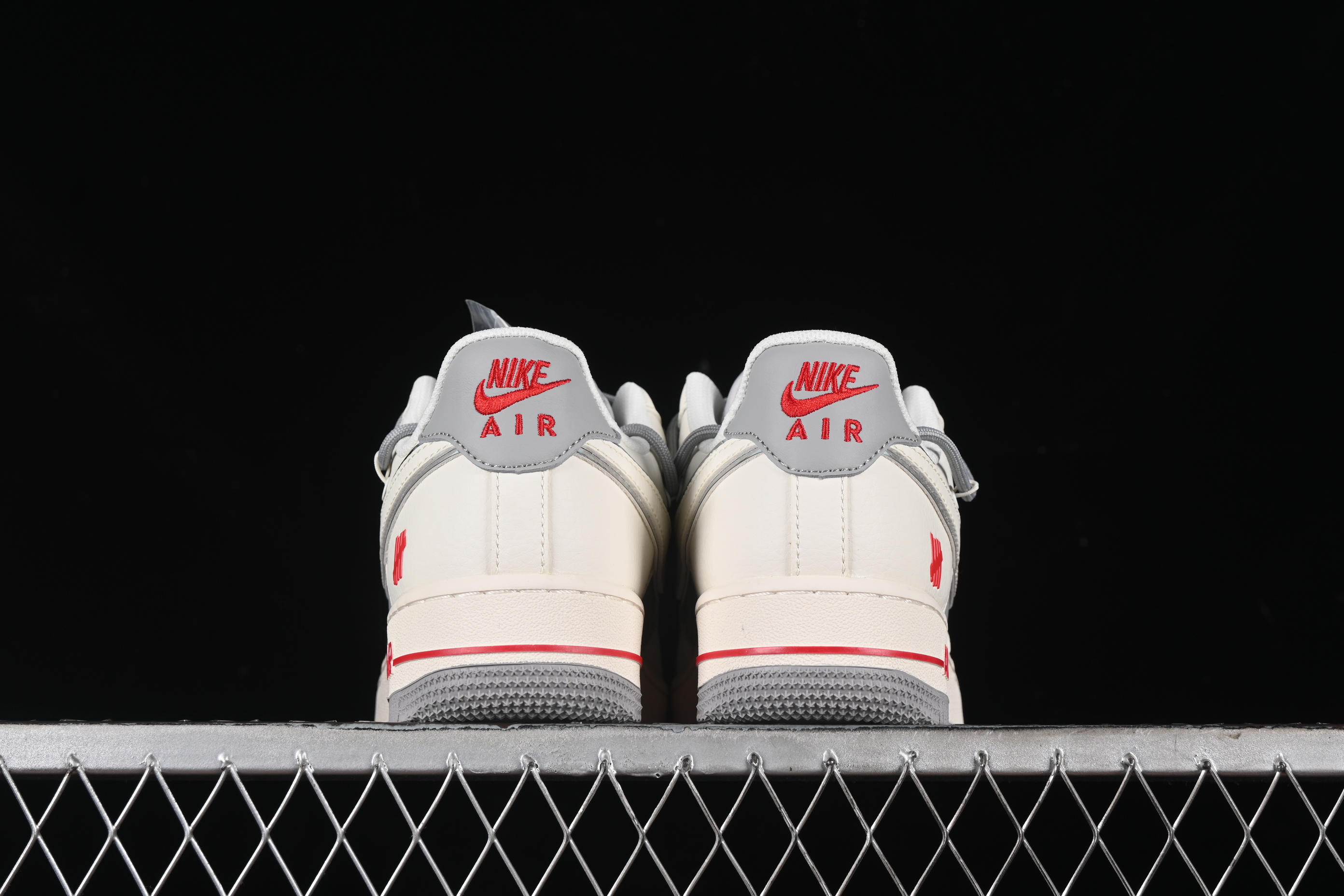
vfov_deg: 18.2
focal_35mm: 75
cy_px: 448
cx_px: 672
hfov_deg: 27.0
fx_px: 2800
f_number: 8
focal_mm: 50
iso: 160
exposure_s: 1/80
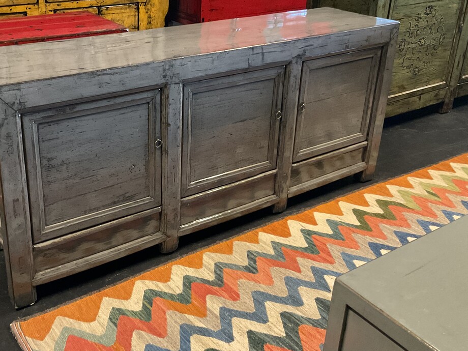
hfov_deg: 44.5
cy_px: 133
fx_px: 568
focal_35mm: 42
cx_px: 184
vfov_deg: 34.2
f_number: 1.8
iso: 400
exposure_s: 1/30
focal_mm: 3
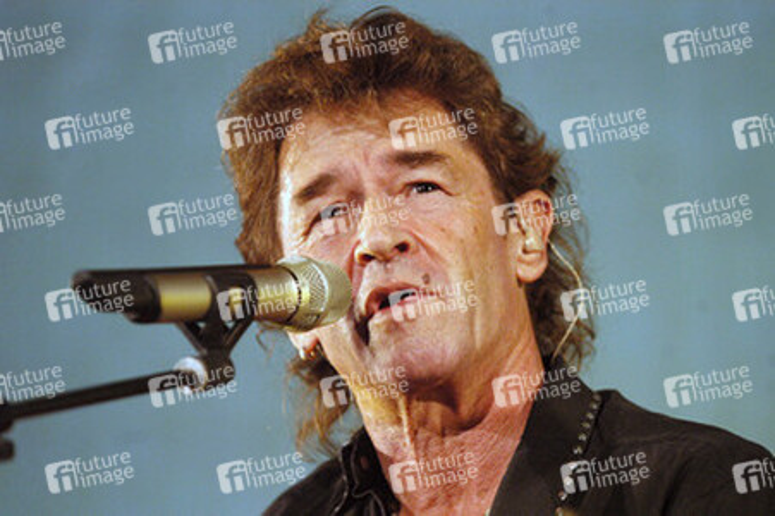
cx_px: 388
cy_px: 258
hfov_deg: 8.3
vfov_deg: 5.5
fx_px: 5324
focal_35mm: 248
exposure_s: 1/125
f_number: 2.8
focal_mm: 165
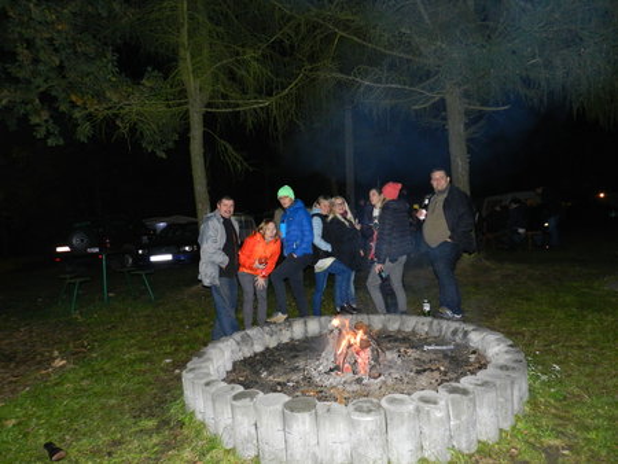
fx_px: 411
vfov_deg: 58.9
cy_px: 232
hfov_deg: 73.9
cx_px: 309
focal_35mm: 23
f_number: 3.4
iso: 560
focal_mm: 4
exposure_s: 1/30
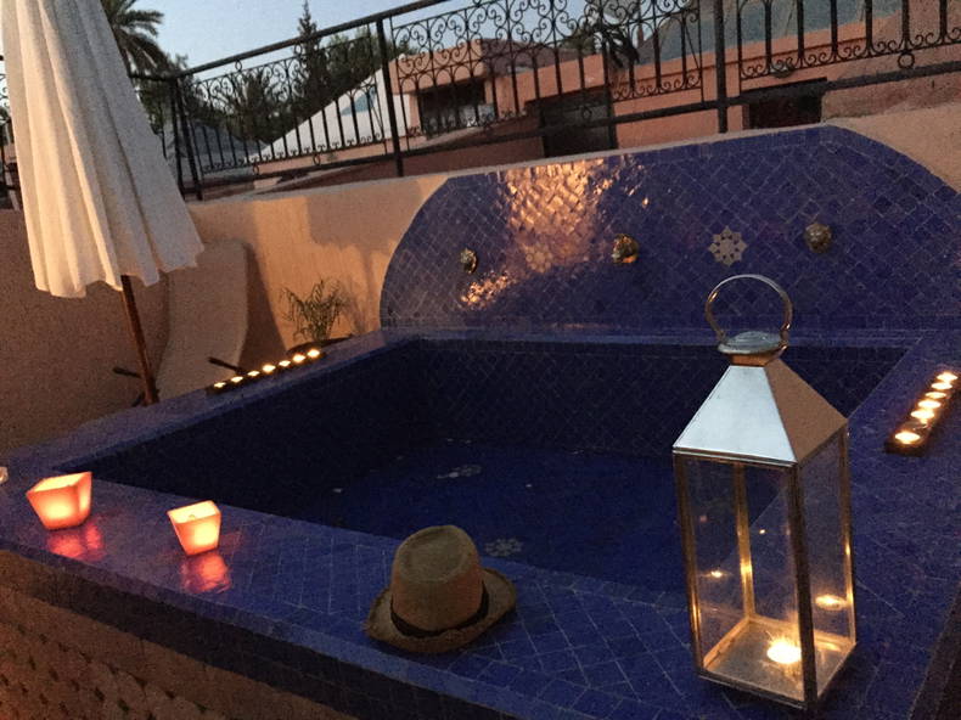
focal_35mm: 29
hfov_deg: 61.7
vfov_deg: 48.2
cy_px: 360
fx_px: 805
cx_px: 480
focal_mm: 4.15
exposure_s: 1/15
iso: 2000
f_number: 2.2
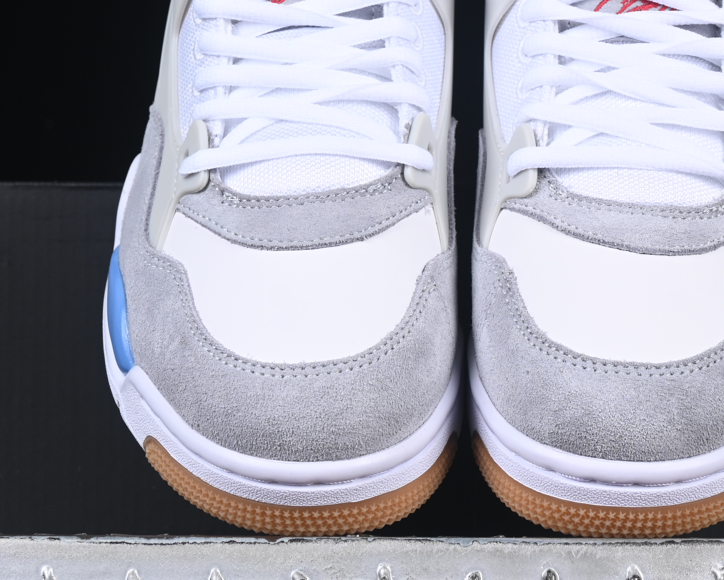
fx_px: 3129
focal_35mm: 146
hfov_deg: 13.2
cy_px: 229
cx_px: 466
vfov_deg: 10.6
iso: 160
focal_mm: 50
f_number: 8
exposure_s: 1/80
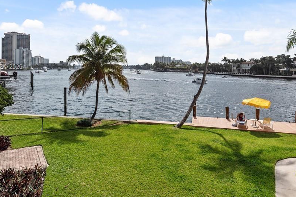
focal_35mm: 27
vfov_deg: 47.2
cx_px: 145
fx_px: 222
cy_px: 67
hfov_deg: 67.4
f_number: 8
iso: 250
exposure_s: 1/1250
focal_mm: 20
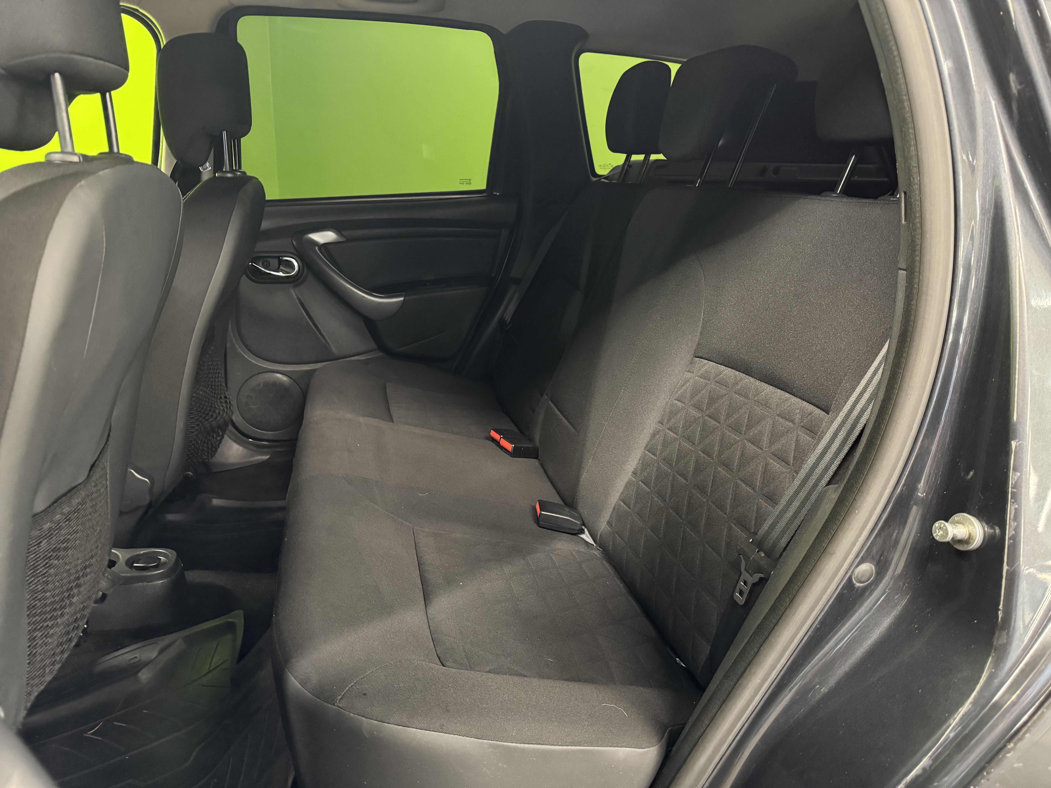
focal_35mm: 24
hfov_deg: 71.6
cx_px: 526
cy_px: 394
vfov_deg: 56.8
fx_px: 729
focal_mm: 6.76
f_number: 1.78
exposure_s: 1/33
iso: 1000
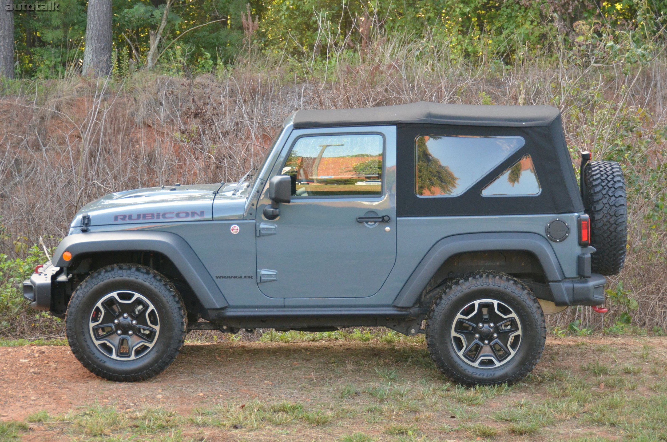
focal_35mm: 105
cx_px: 334
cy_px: 221
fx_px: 1941
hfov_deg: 19.5
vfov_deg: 13.0
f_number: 5
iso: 1600
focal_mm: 70
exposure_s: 1/500
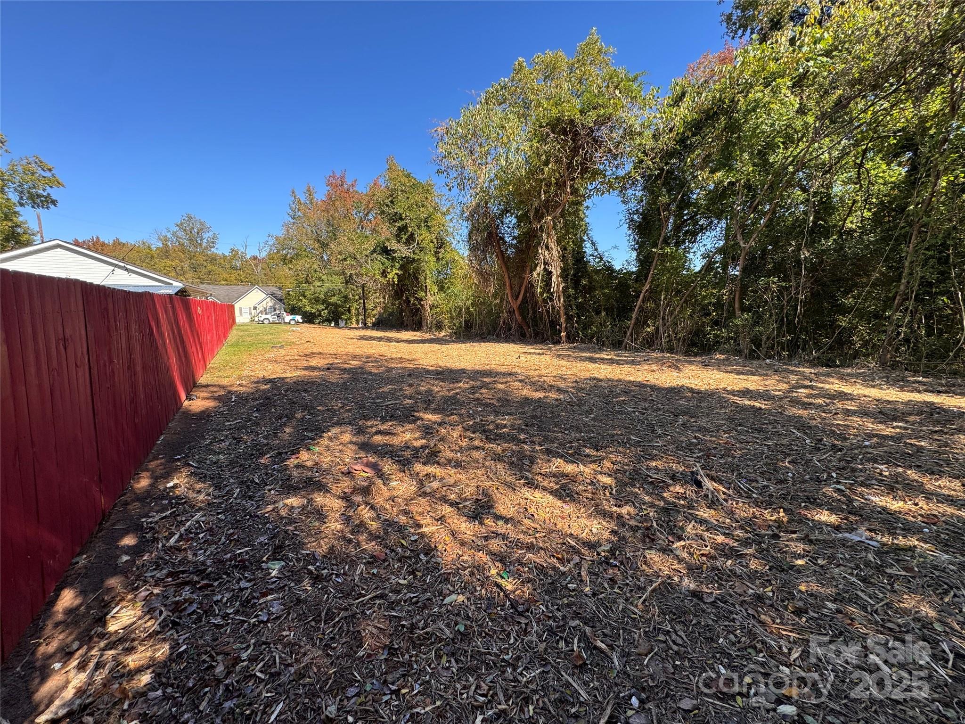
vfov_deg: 85.7
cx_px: 482
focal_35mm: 14
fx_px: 390
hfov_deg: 102.1
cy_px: 362
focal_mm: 2.22
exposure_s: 1/409
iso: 40
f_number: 2.2
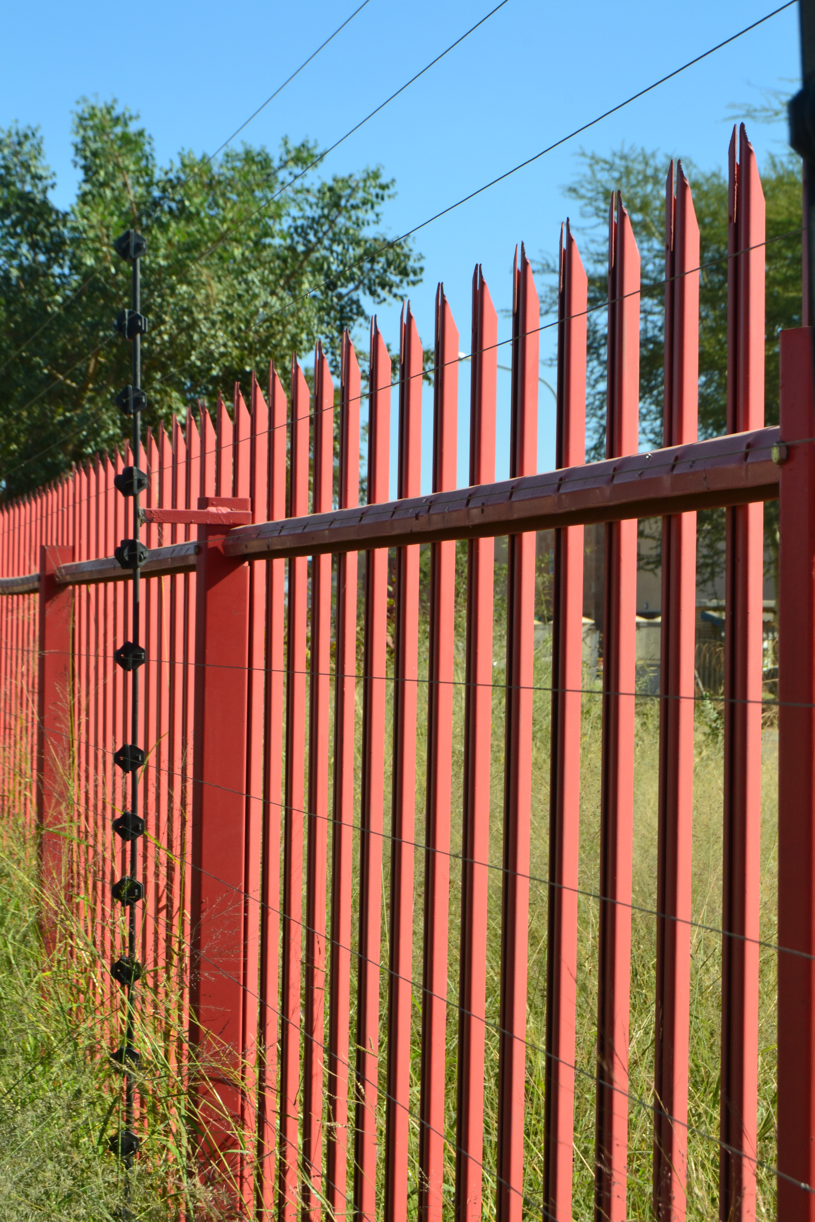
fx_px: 2801
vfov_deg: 24.6
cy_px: 611
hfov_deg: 16.6
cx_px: 408
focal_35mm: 82
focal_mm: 55
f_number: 9
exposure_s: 1/160
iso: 400
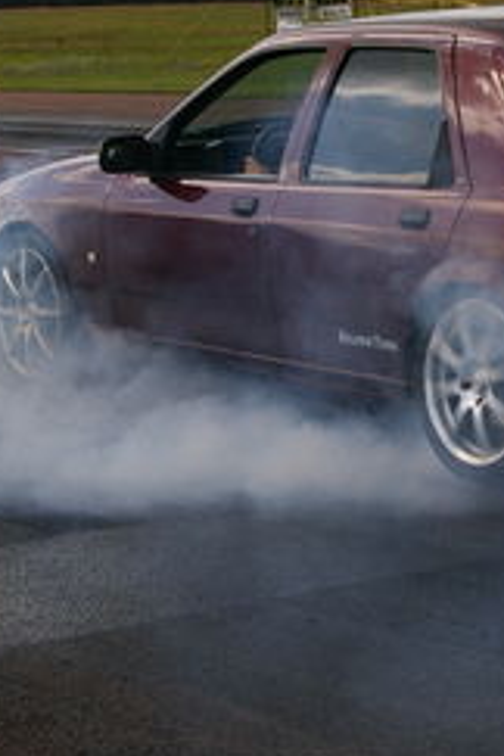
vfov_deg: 15.7
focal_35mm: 130
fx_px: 2736
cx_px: 501
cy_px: 240
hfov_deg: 10.4
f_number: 11
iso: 200
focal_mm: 33
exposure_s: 1/250
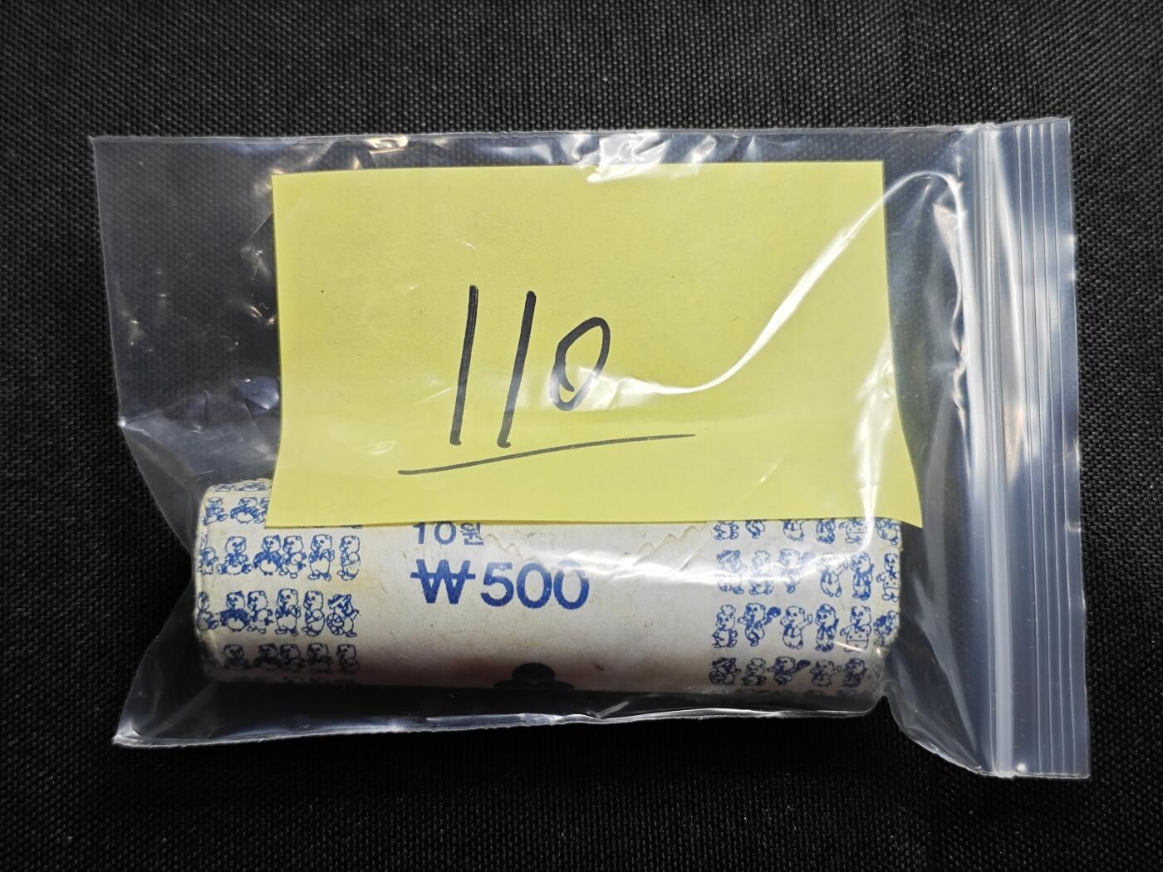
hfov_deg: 38.9
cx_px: 582
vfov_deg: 29.7
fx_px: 1646
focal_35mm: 49
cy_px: 436
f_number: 1.6
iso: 80
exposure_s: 1/100
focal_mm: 5.84
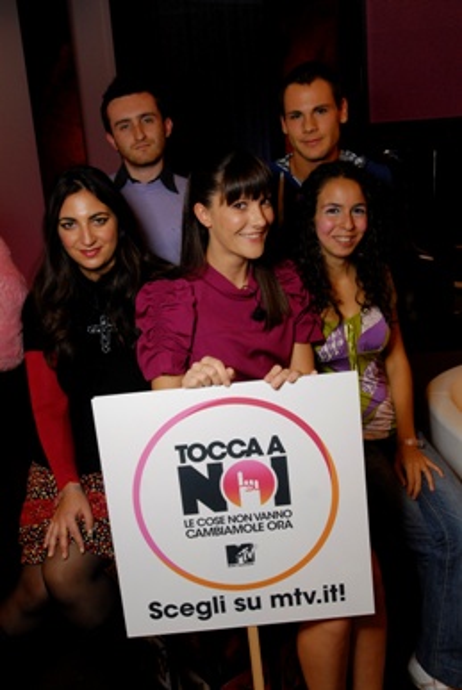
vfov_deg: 51.2
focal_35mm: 38
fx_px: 720
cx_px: 231
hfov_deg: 35.6
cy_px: 345
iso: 400
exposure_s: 1/100
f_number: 5.6
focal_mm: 25
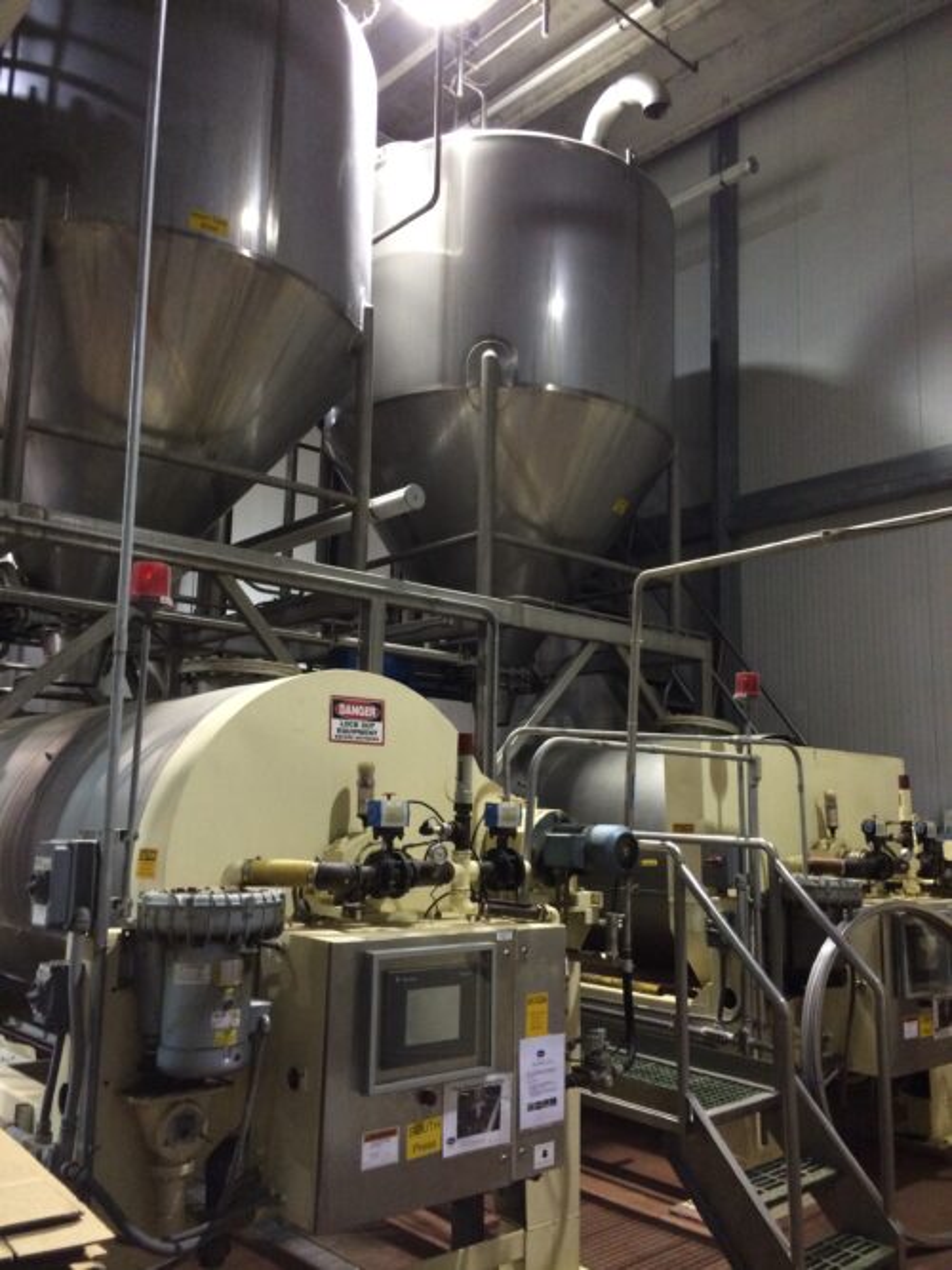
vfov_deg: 60.0
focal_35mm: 30
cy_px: 635
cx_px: 476
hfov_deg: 46.8
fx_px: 1100
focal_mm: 4.12
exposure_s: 1/15
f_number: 2.2
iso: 320
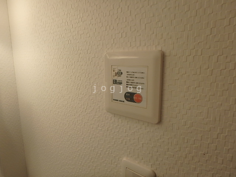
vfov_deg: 63.4
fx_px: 143
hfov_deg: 79.0
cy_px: 88
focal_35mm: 21
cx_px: 118
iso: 125
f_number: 3.5
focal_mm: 3.7
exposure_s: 1/100
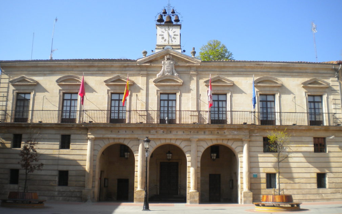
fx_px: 354
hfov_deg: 51.5
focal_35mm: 38
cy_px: 109
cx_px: 169
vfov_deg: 33.6
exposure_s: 1/375
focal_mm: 6.3
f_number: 4.6
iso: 80
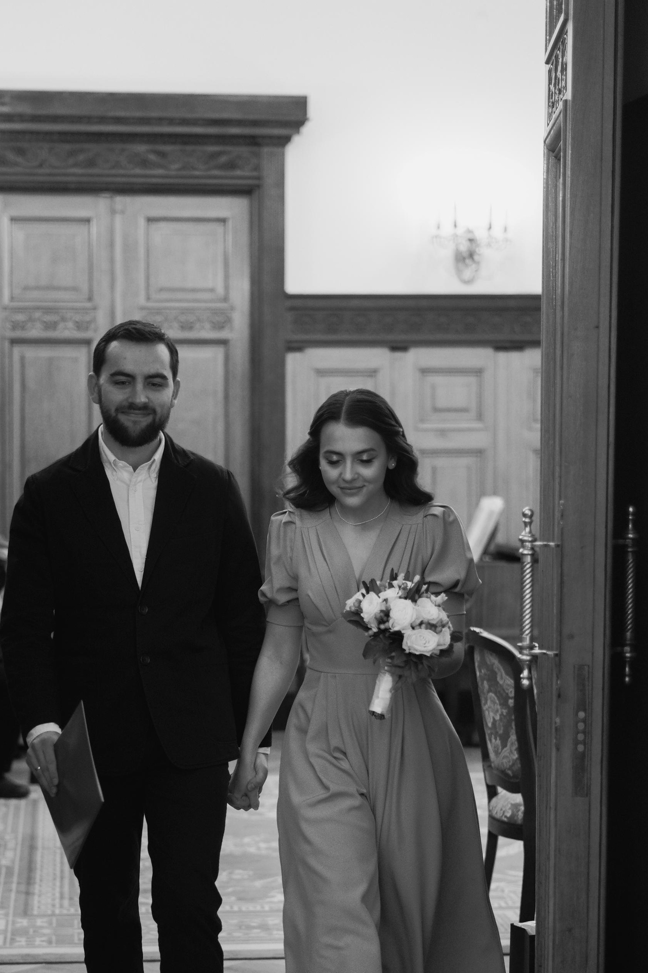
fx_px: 2187
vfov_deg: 25.0
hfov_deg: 16.9
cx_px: 285
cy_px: 628
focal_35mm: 81
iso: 1000
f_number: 1.8
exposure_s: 1/320
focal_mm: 50
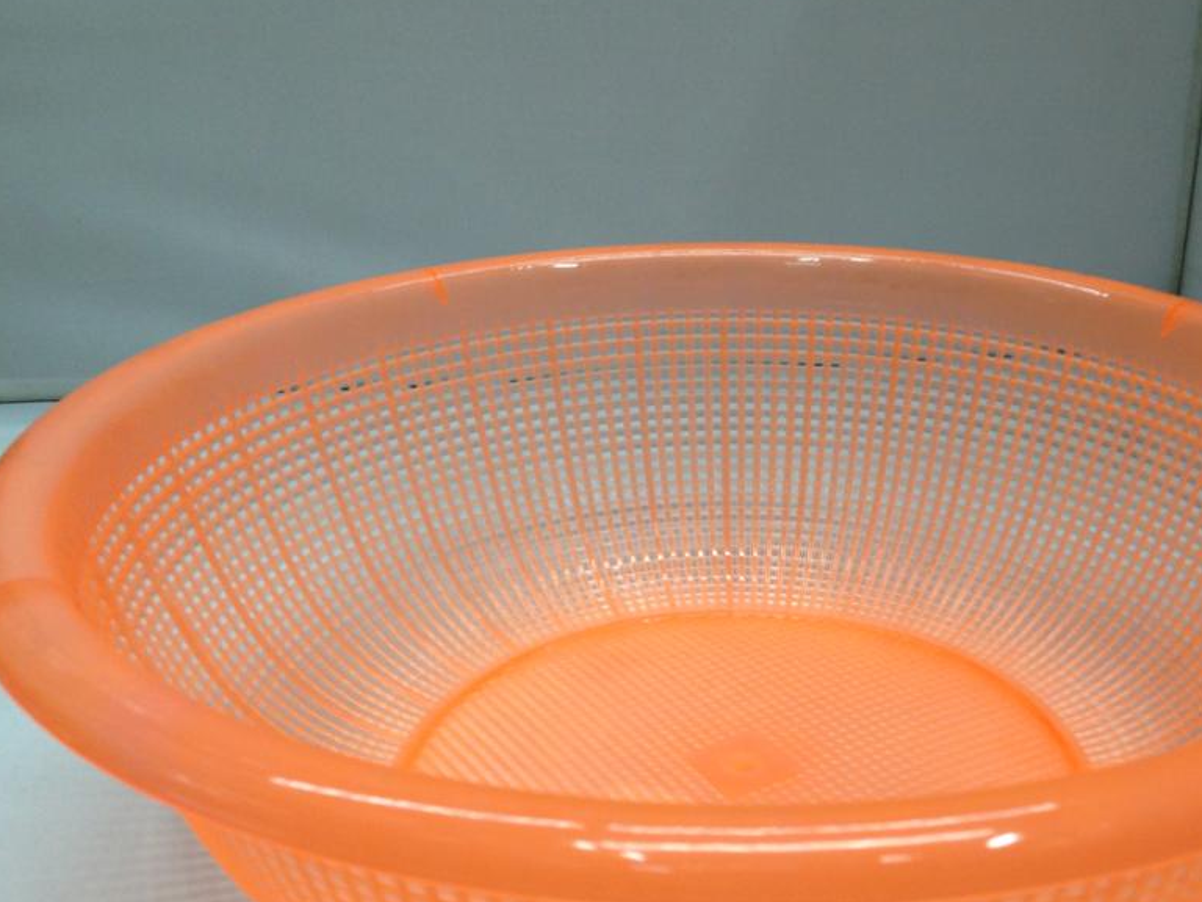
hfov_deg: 42.7
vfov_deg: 32.7
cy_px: 556
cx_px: 736
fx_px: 1528
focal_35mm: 44
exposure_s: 1/20
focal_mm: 4.12
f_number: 2.4
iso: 64
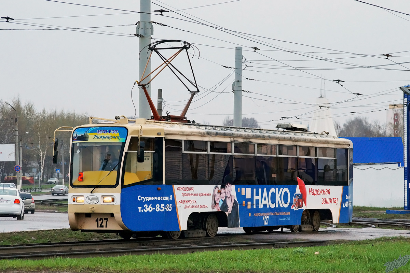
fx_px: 1281
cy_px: 136
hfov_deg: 18.2
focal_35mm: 112
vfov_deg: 12.2
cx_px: 205
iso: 800
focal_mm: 75
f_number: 5.6
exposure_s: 1/500
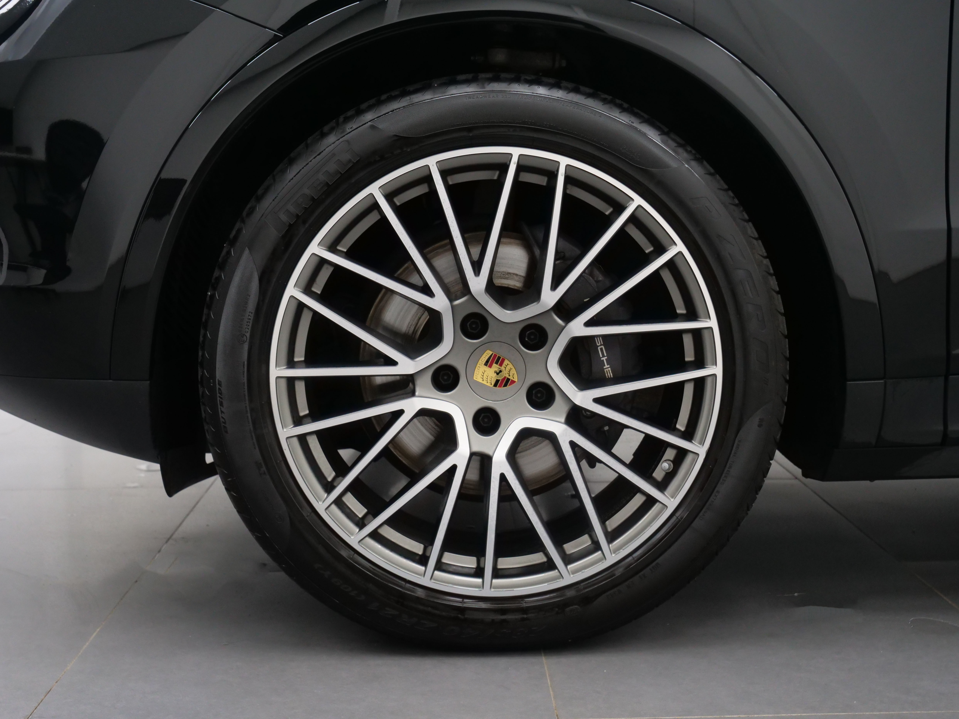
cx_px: 480
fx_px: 1330
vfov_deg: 30.3
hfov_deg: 39.7
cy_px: 360
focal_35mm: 48
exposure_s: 1/250
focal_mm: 24
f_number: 4.5
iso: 1600
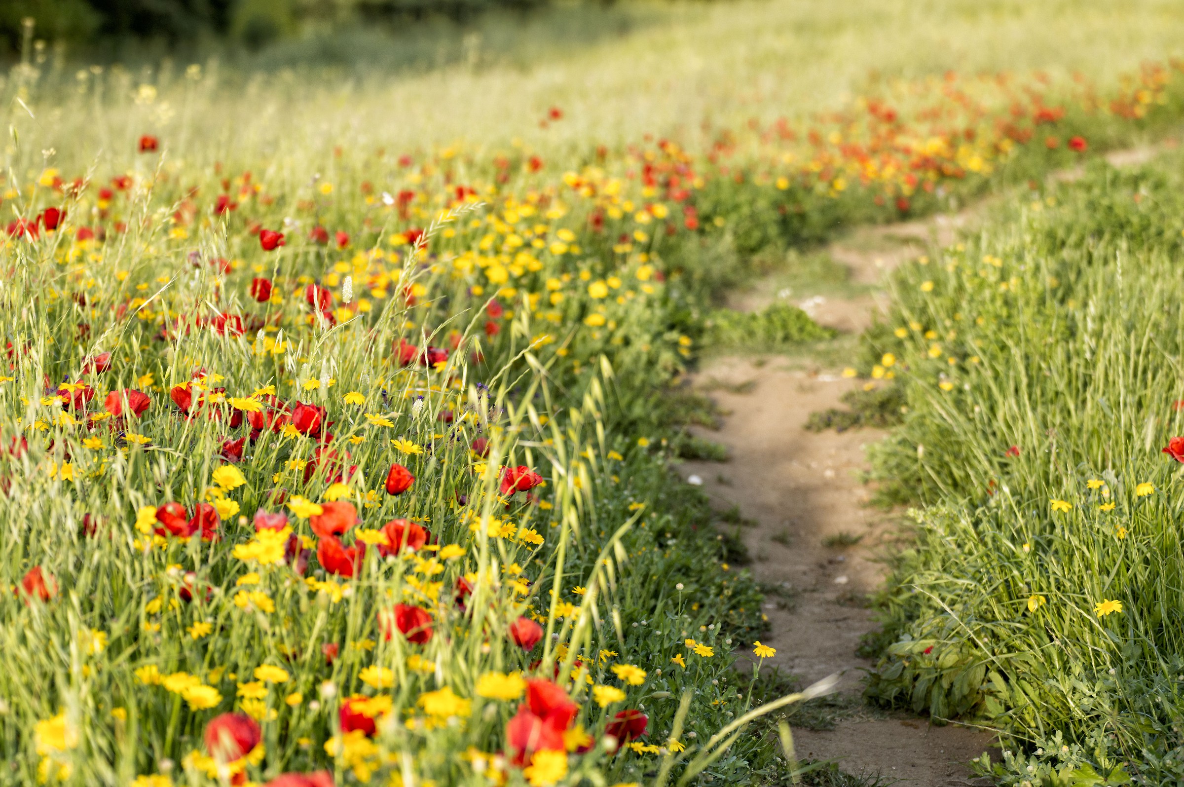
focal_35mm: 174
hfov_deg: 11.8
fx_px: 5717
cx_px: 592
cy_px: 394
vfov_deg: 7.9
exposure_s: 1/400
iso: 400
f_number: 5
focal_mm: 116
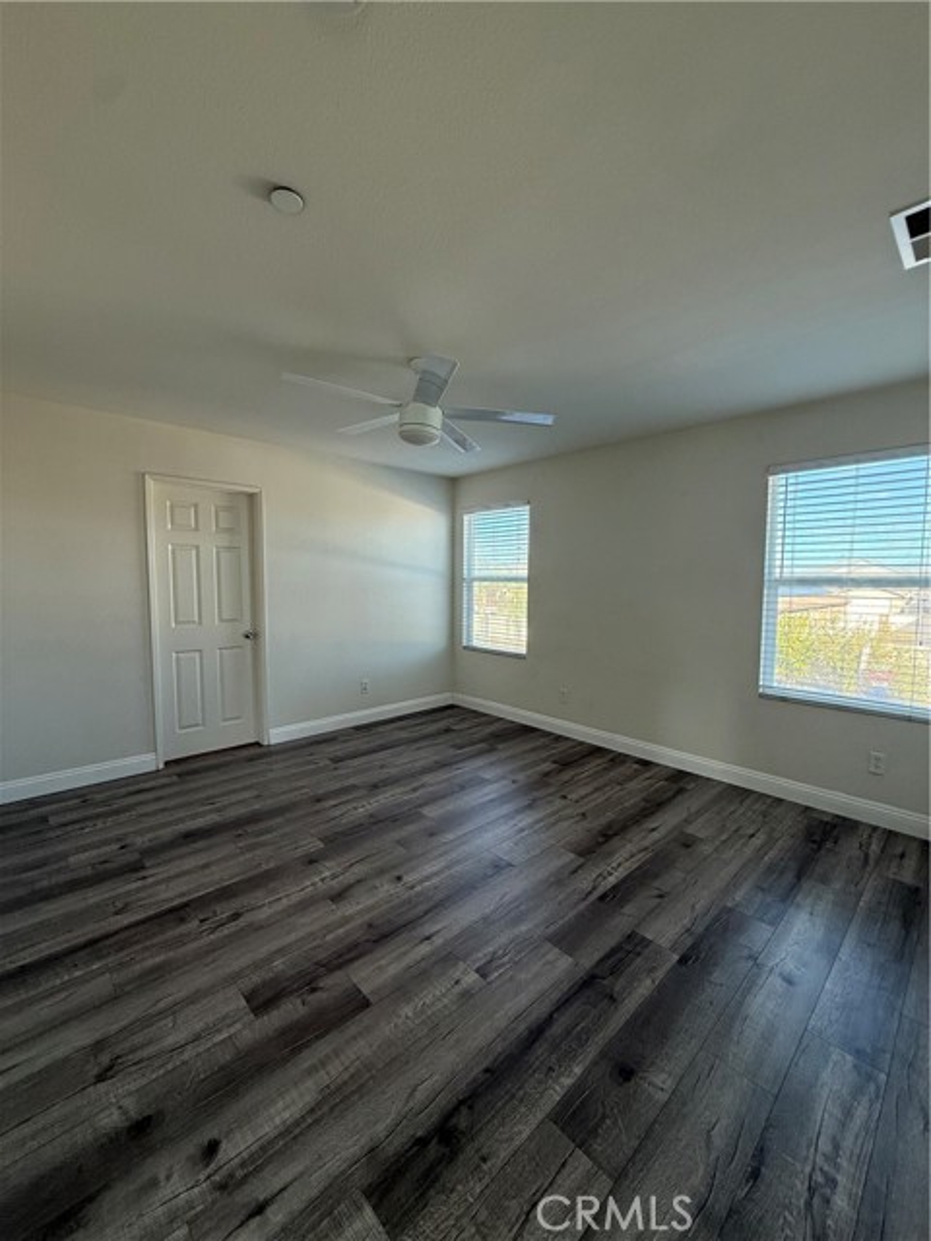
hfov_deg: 85.7
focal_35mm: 14
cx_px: 466
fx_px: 502
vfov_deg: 102.1
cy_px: 620
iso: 100
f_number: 2.2
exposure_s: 1/99
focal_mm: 2.22
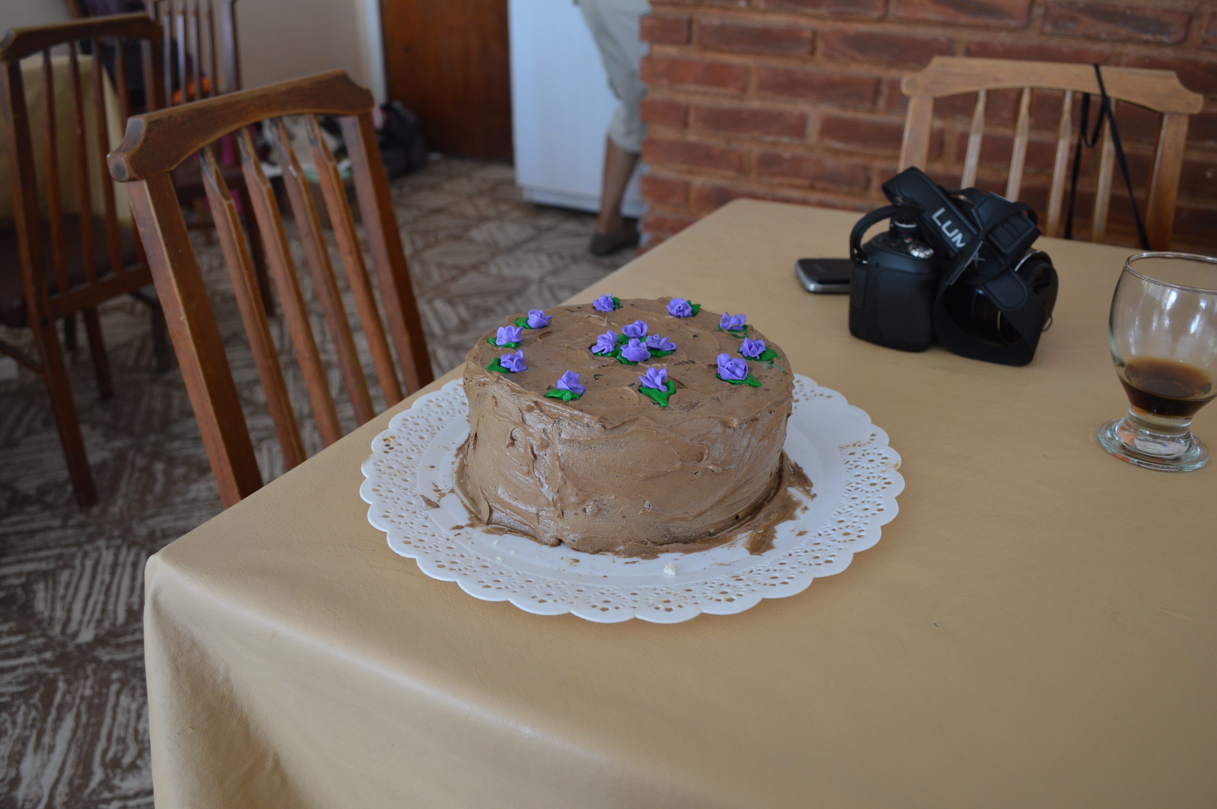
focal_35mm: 27
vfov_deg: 47.8
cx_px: 608
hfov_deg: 67.4
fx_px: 912
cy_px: 404
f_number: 3.5
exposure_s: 1/50
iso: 400
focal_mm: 18
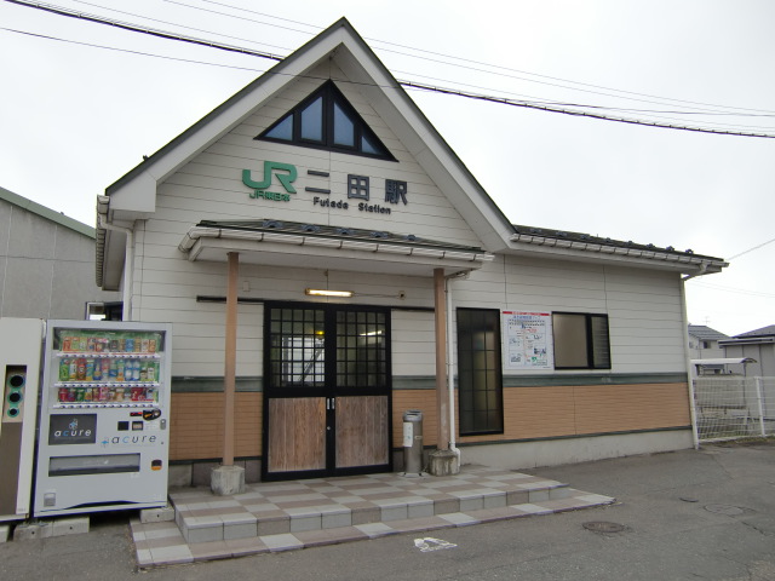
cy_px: 290
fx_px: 627
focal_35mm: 28
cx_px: 388
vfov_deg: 49.7
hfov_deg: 63.4
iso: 64
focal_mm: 4.9
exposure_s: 1/200
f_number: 2.6
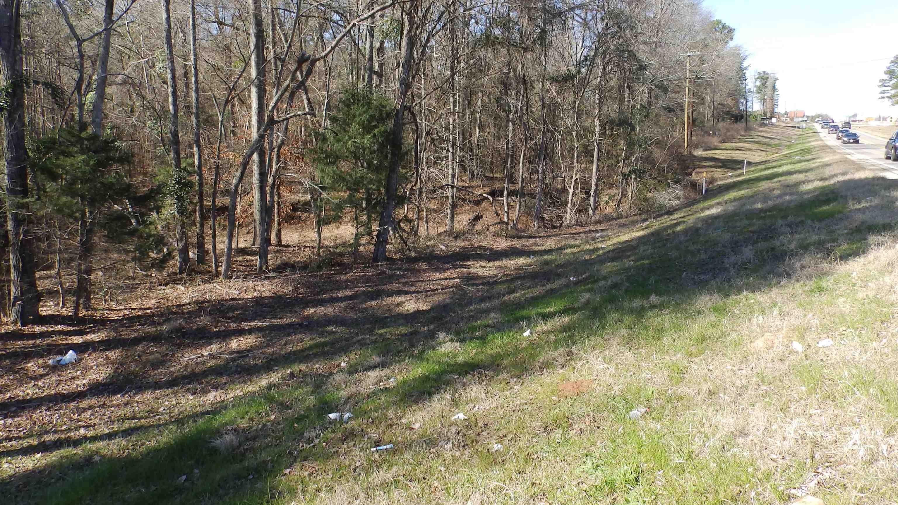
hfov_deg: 76.3
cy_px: 211
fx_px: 571
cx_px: 449
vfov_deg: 47.5
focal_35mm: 24
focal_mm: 4
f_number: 4.5
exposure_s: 1/200
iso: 80
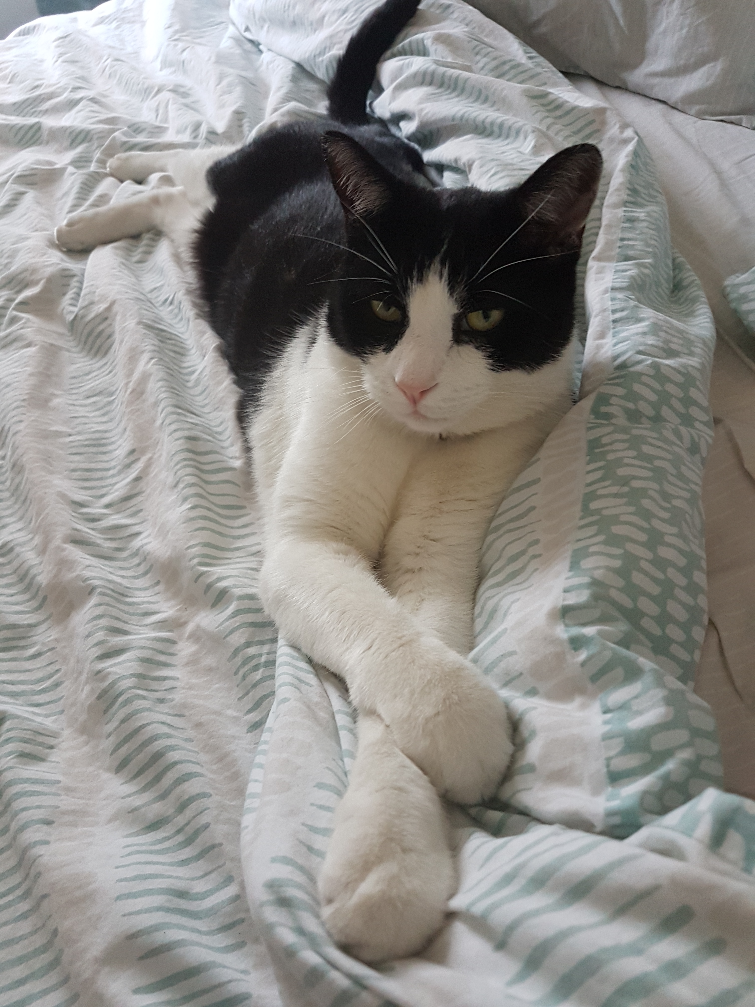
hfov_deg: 53.1
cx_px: 378
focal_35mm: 26
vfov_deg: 67.3
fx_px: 756
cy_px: 504
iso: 160
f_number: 1.7
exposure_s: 1/33
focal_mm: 4.2
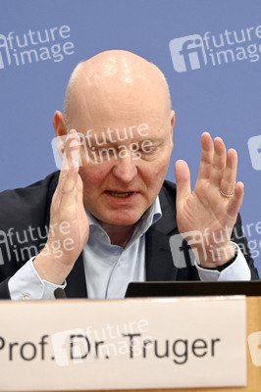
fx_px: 980
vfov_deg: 22.6
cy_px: 196
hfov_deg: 15.2
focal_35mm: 90
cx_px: 130
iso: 4000
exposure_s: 1/400
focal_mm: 90
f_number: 7.1
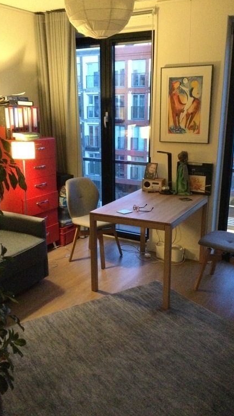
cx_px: 115
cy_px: 208
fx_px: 375
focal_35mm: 34
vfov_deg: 58.0
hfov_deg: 34.6
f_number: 2.4
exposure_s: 1/17
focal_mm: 3.3
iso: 320
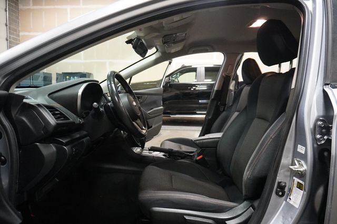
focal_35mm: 24
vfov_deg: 53.1
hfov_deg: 73.8
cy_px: 112
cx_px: 168
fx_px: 225
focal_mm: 16
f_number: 3.5
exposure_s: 1/125
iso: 6400
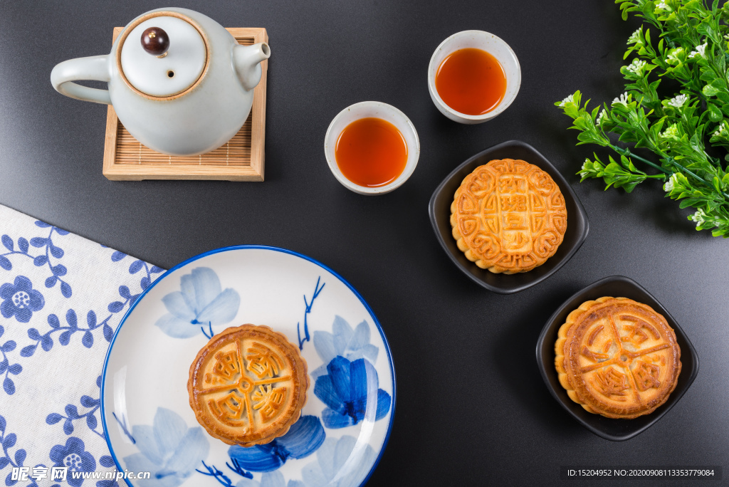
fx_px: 709
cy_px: 244
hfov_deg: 54.4
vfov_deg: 37.9
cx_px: 364
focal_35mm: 35
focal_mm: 35
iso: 100
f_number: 13
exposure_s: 1/160
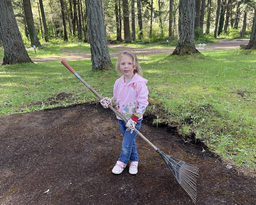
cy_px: 105
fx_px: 212
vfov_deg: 51.5
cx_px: 129
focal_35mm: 28
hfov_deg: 62.2
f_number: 1.6
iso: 50
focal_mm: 5.1
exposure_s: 1/122
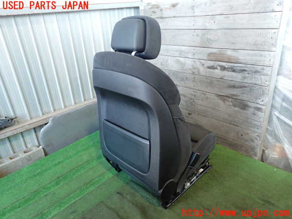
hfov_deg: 69.4
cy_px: 110
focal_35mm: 25
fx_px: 211
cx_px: 146
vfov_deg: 54.9
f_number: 2.8
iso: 400
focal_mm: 4.5
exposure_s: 1/30
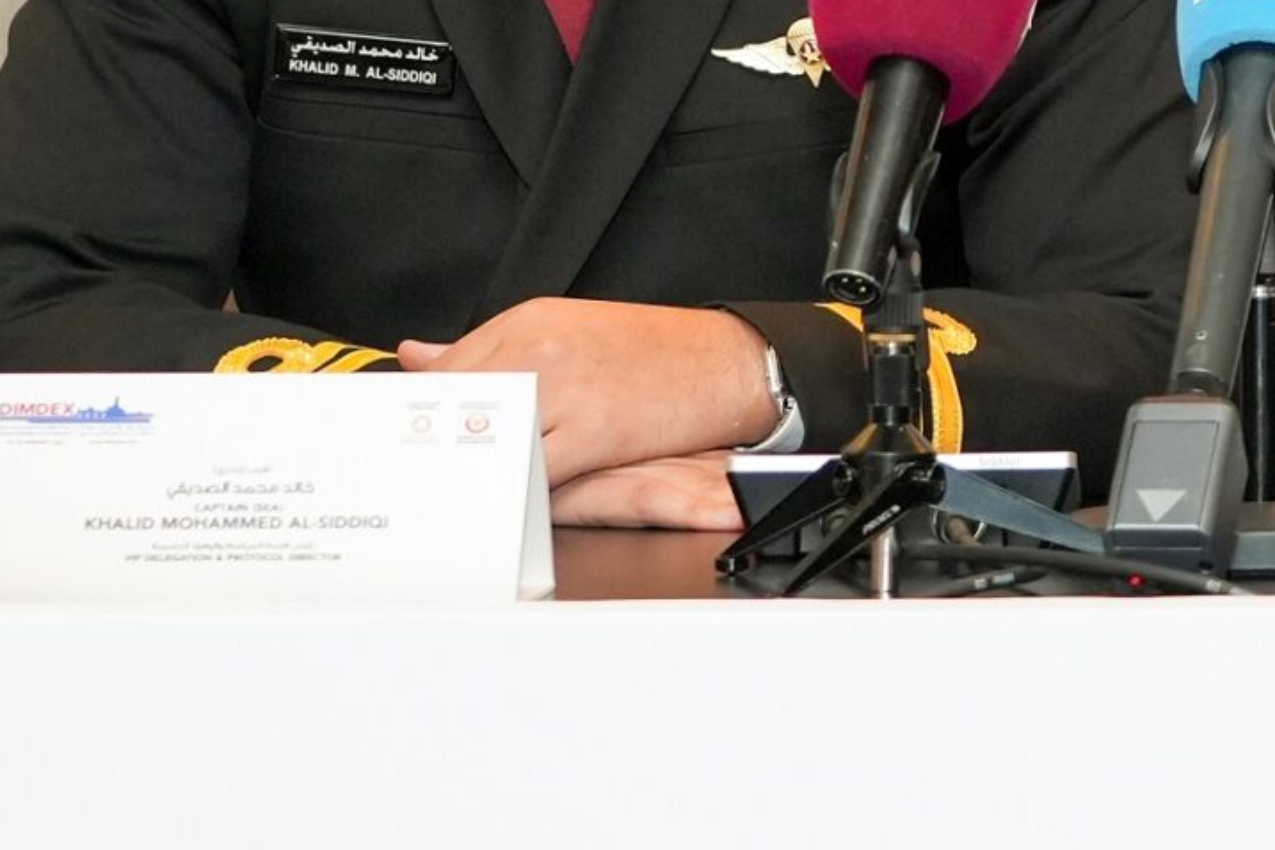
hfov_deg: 11.0
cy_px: -548
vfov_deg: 7.4
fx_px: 6445
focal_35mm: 182
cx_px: 1648
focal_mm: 51
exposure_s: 1/125
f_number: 4
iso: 1600
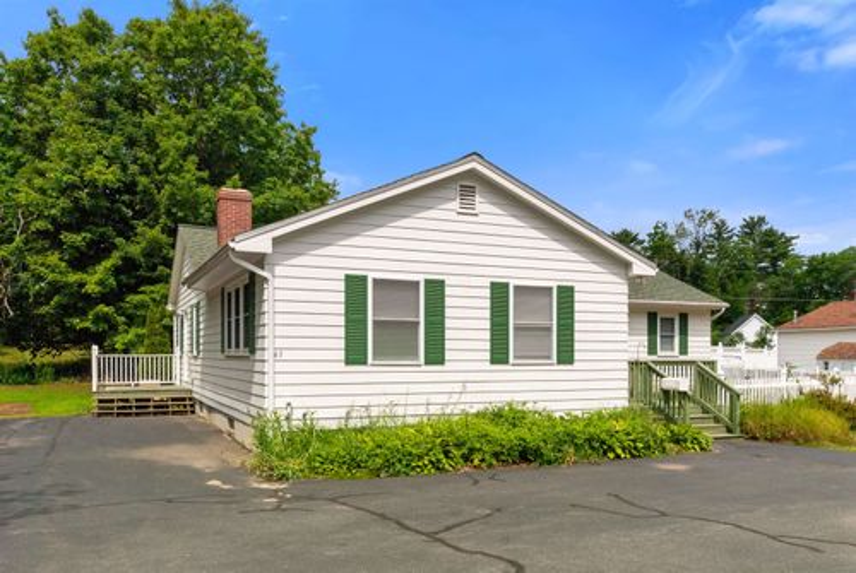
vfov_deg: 37.0
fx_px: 857
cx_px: 428
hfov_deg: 53.1
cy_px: 286
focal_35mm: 36
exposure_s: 1/1600
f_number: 9
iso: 200
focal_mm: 24
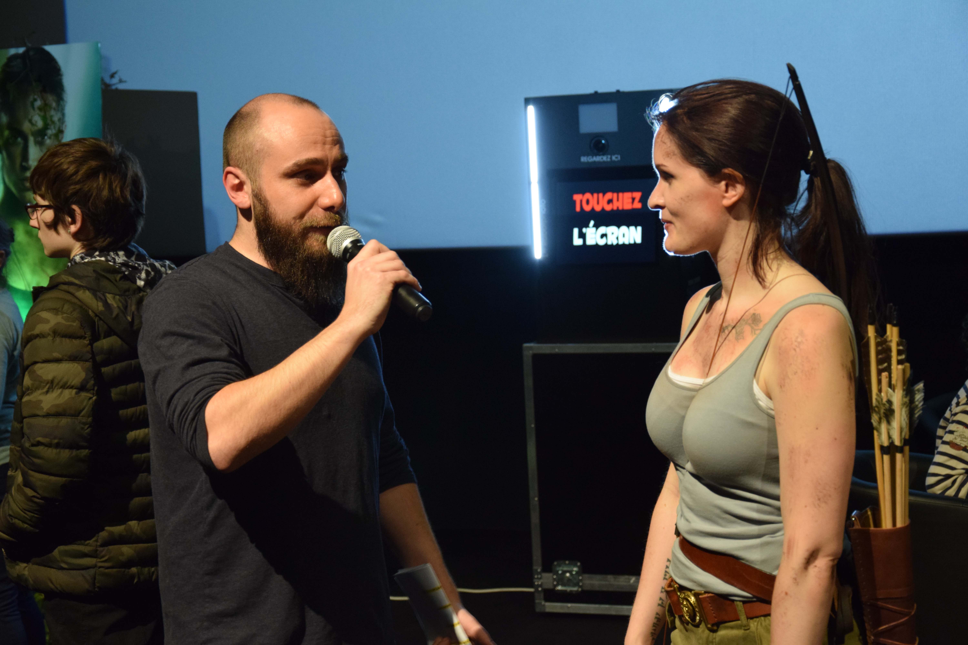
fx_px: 2097
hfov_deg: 26.0
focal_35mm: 78
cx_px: 484
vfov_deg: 17.5
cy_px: 322
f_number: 5
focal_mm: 52
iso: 2000
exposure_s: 1/60
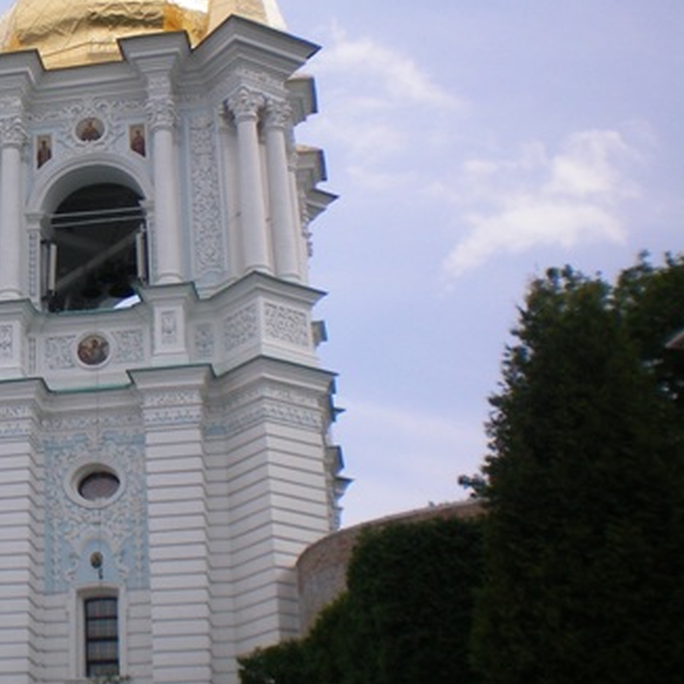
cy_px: 233
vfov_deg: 26.0
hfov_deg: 25.1
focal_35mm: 66
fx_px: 1475
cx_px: 27
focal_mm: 6.3
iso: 64
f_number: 4.6
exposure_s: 1/400
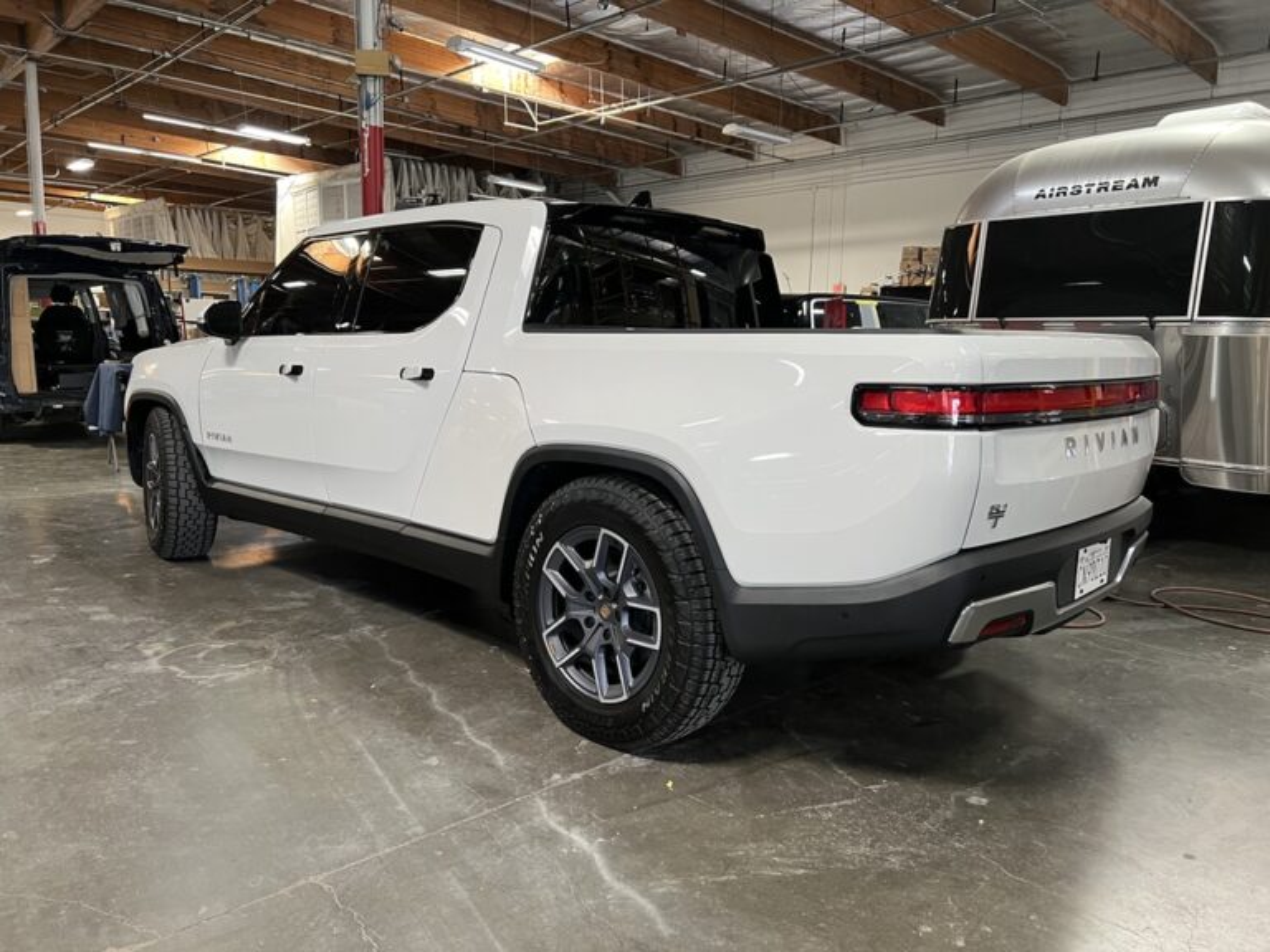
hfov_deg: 67.3
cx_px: 635
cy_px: 476
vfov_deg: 53.1
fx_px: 954
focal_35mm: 26
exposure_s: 1/60
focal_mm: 5.7
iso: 125
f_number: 1.5
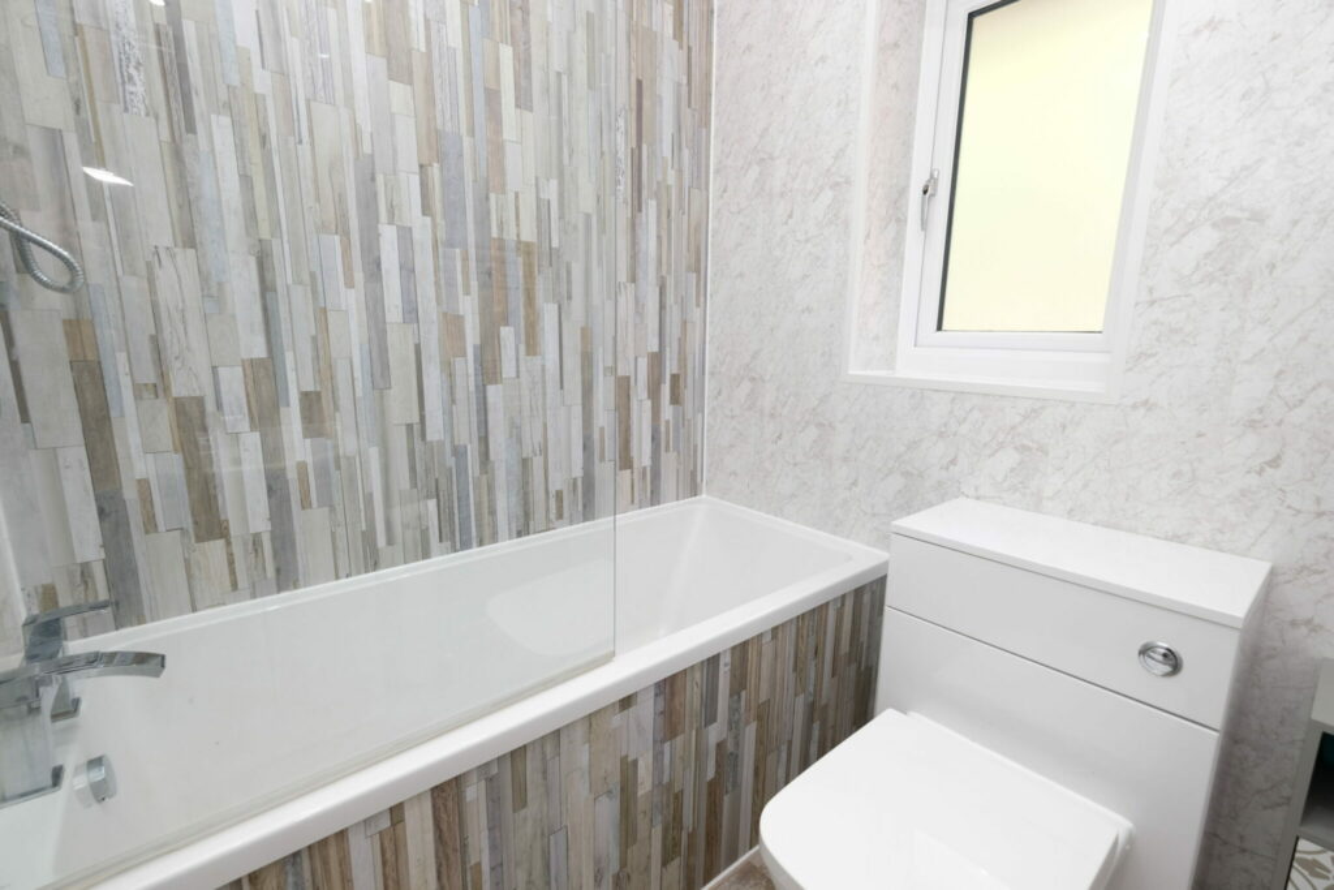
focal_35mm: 15
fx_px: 556
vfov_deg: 77.3
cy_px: 445
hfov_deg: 100.4
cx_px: 667
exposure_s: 1/60
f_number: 4
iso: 320
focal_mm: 10
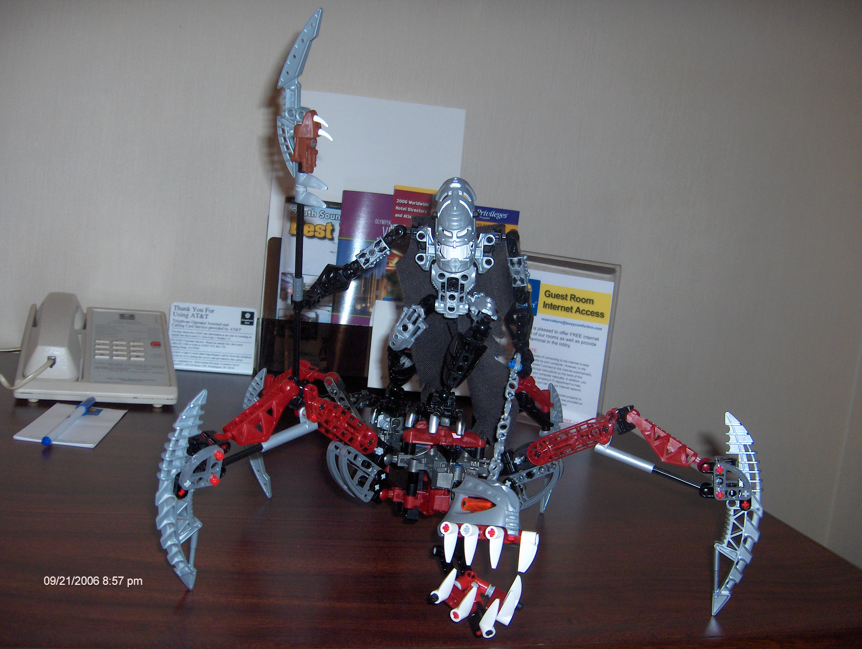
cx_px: 431
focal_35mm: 39
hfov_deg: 47.8
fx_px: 973
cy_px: 324
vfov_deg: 36.9
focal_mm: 8
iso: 100
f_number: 2.8
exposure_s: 1/60
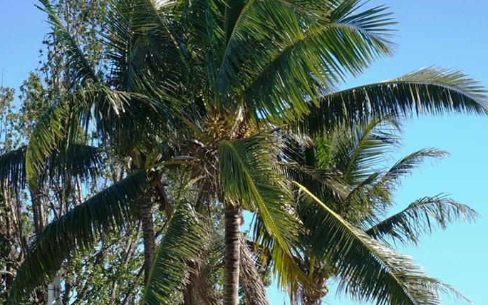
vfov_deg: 8.3
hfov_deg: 13.3
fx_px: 2088
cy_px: 359
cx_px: 351
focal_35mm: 157
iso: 100
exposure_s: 1/125
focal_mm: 44
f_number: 13
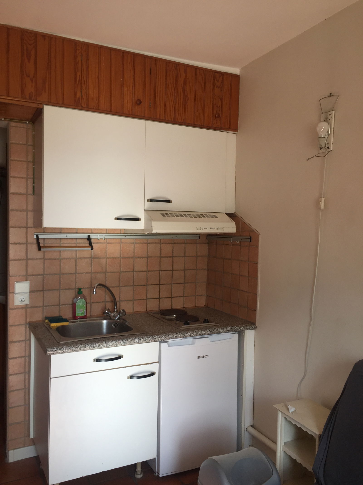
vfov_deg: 61.7
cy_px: 242
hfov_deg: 48.2
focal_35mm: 29
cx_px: 182
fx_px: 405
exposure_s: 1/100
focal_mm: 4.15
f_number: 2.2
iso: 40
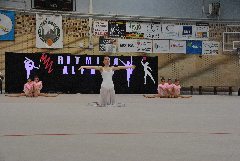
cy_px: 80
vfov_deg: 23.8
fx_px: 380
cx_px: 120
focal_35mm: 57
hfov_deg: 35.0
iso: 800
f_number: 6.3
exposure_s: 1/160
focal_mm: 38
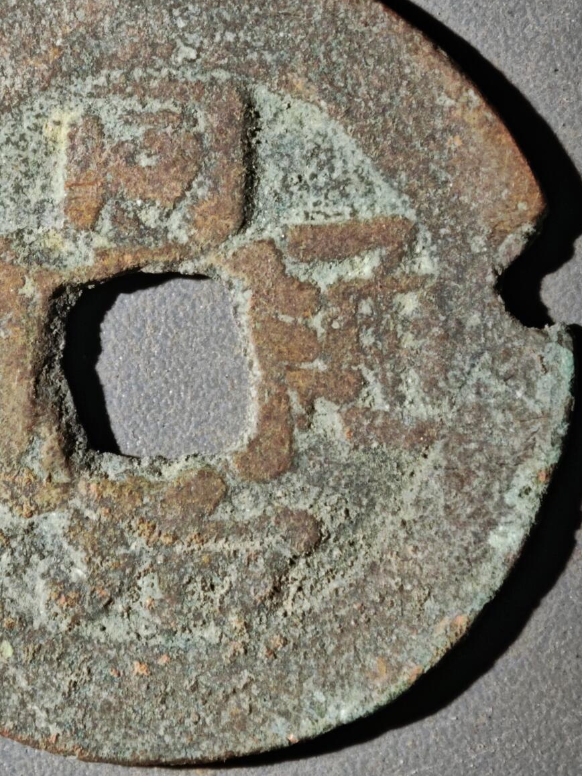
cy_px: 318
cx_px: 152
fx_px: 3521
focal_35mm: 157
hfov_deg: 9.4
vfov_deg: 12.6
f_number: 2
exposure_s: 1/100
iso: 160
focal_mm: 9
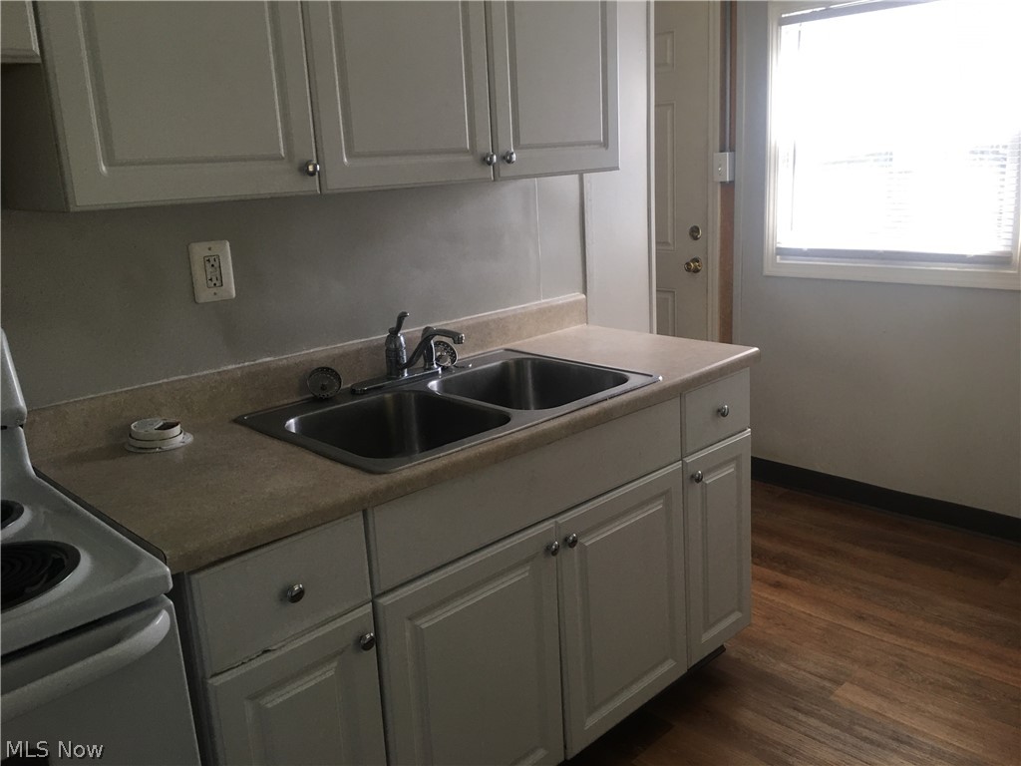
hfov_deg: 61.7
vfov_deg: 48.2
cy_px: 383
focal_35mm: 29
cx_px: 510
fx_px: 855
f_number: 2.2
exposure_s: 1/30
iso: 40
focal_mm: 4.15
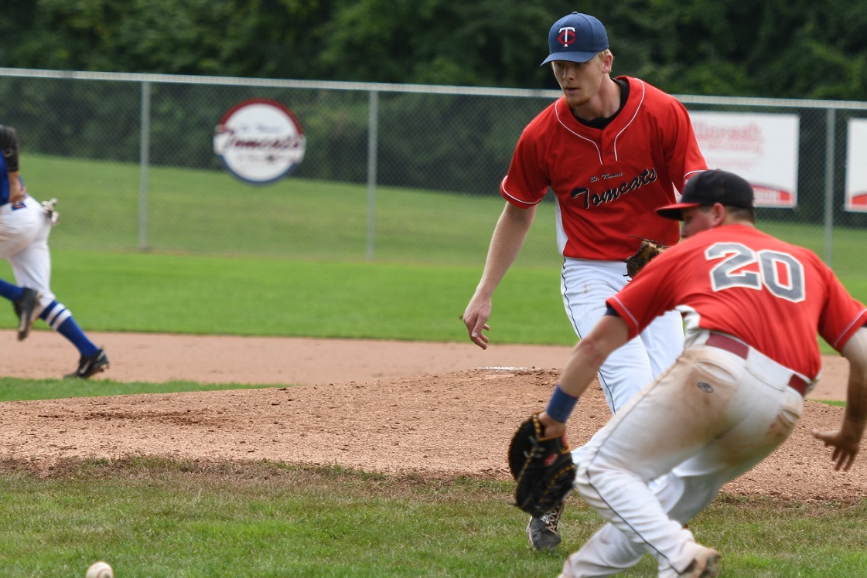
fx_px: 5651
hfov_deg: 8.8
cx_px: 387
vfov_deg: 5.9
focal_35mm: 235
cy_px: 315
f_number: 3.2
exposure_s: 1/1000
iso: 100
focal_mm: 135
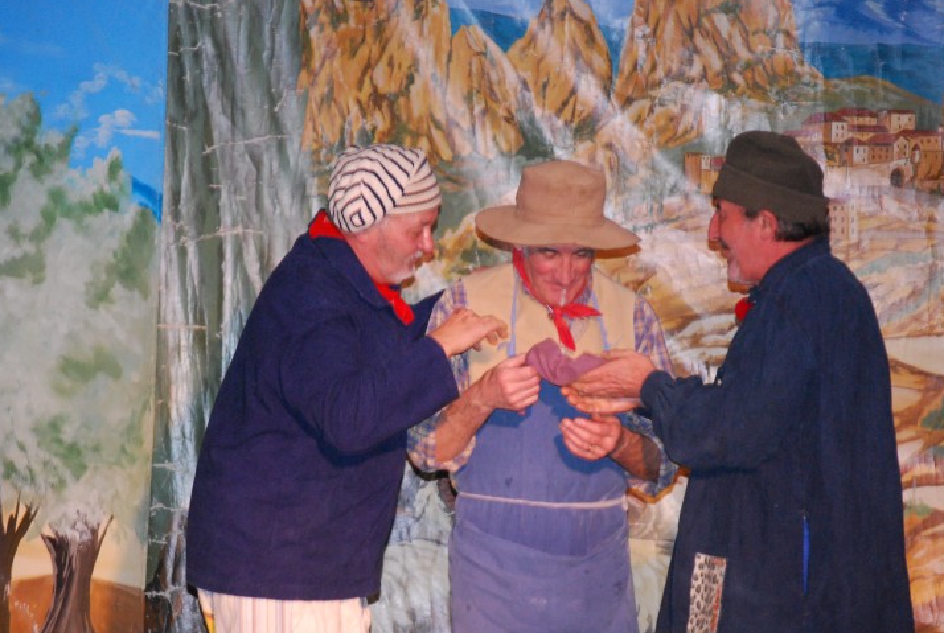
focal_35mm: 177
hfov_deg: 11.6
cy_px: 316
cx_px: 452
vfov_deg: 7.8
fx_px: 4638
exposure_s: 1/60
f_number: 4.8
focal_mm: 105
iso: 1400
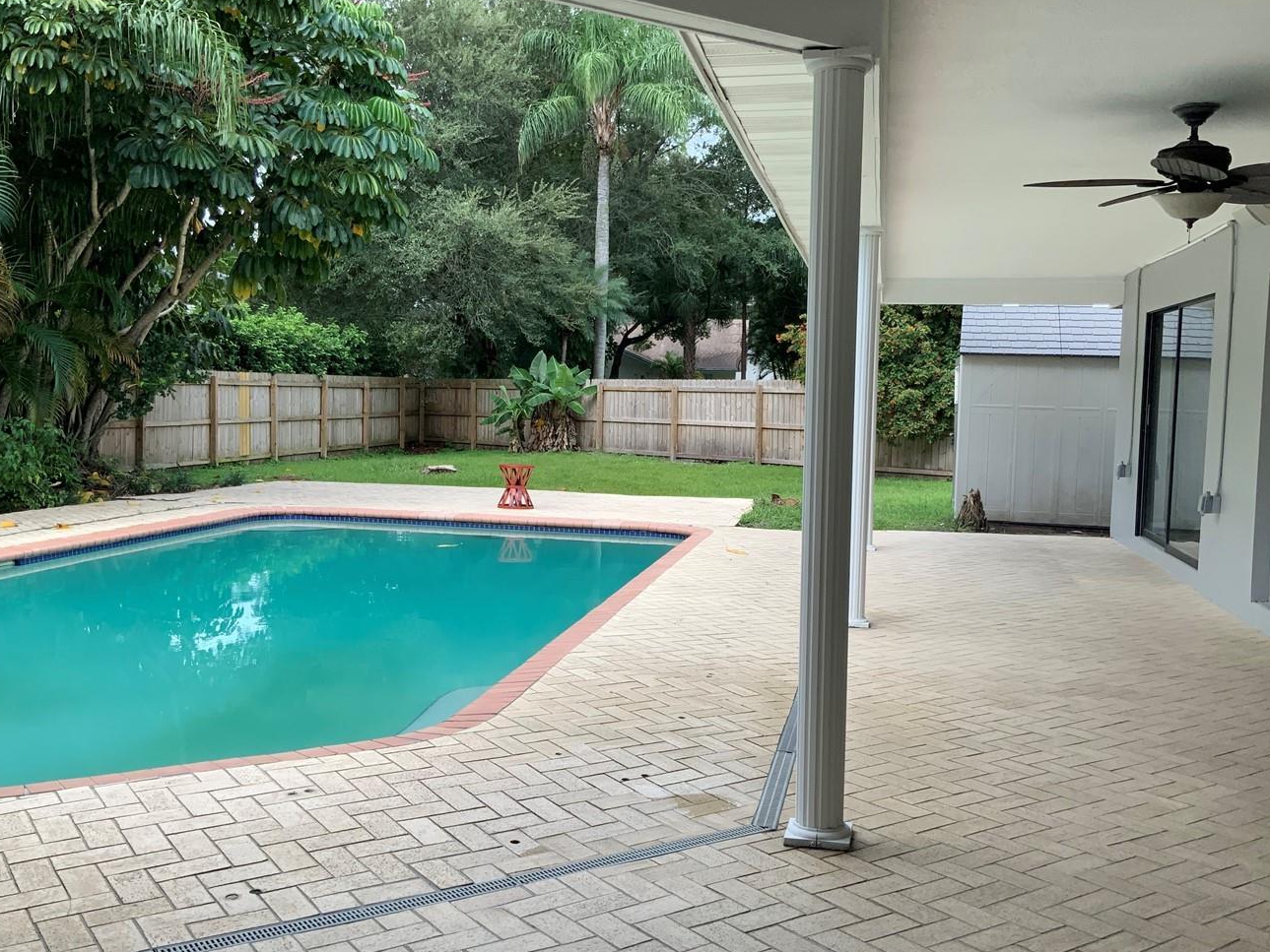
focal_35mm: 36
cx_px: 682
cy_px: 486
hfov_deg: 51.3
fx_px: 1321
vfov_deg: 39.7
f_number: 1.8
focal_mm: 3
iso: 16
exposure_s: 1/329
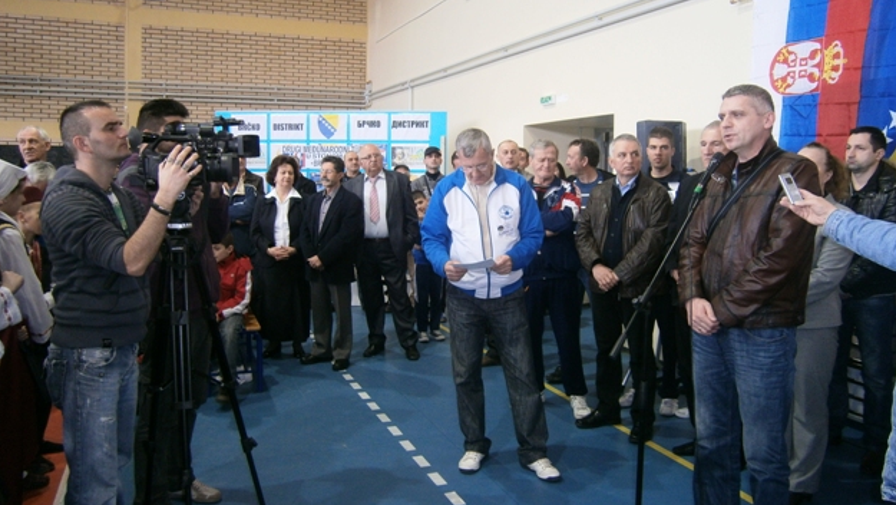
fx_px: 689
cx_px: 452
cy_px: 224
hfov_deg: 66.0
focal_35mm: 29
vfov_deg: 40.2
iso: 125
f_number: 2.8
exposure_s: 1/30
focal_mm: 4.7
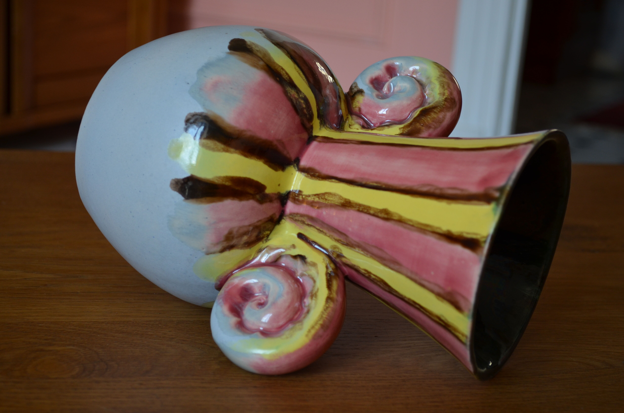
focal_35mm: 63
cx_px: 312
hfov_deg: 32.0
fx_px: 1090
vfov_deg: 21.5
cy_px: 206
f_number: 5.3
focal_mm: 42
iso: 400
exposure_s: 1/100
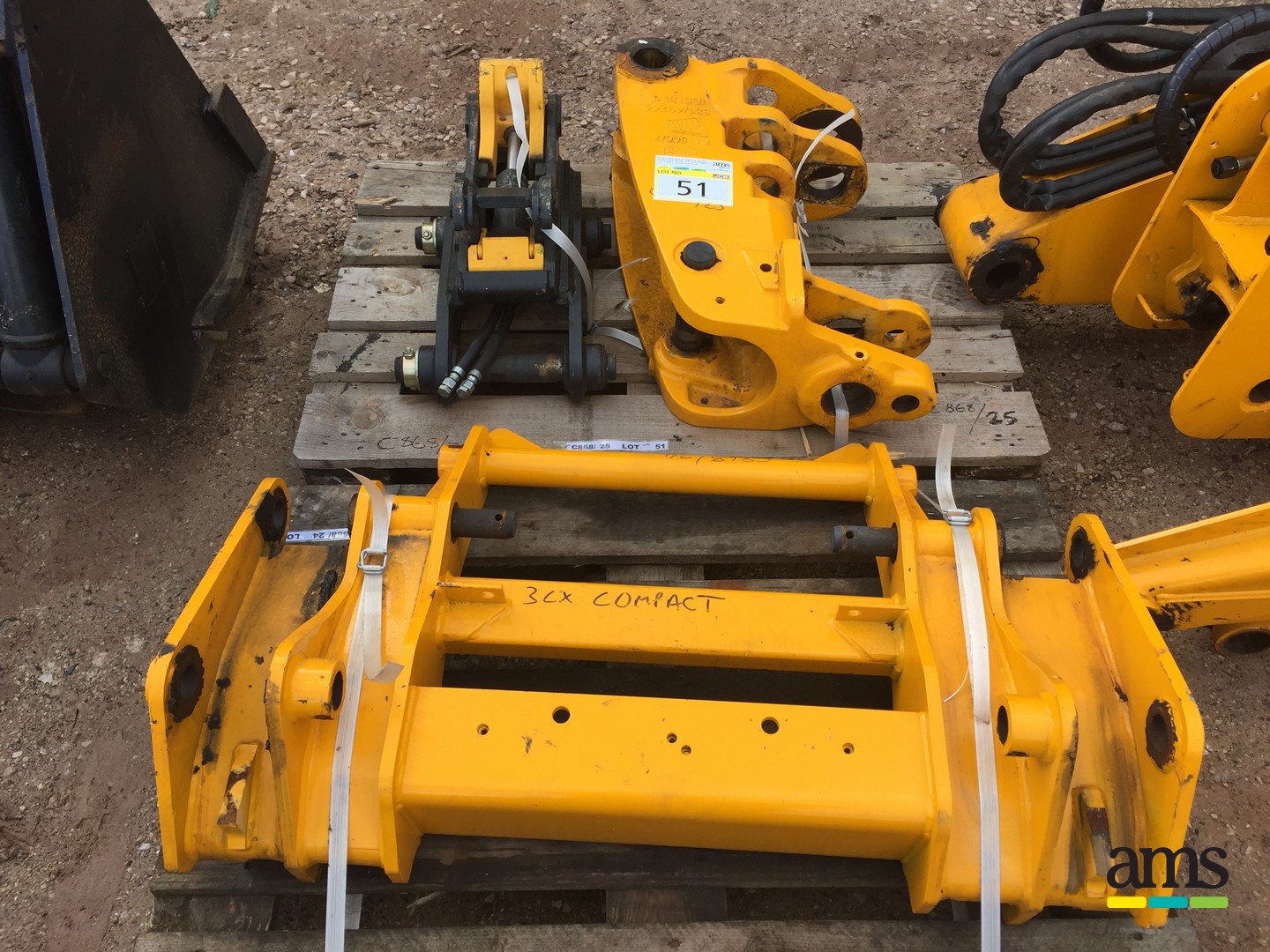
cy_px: 476
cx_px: 635
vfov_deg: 48.2
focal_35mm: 29
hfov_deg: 61.7
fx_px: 1064
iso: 32
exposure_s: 1/638
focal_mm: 4.15
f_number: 2.2
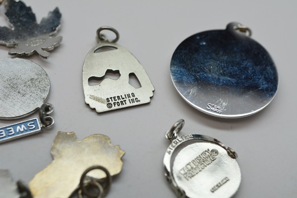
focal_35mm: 48
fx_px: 396
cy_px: 99
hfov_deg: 41.1
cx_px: 148
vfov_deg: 28.1
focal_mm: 32
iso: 200
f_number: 7.1
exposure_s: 1/200
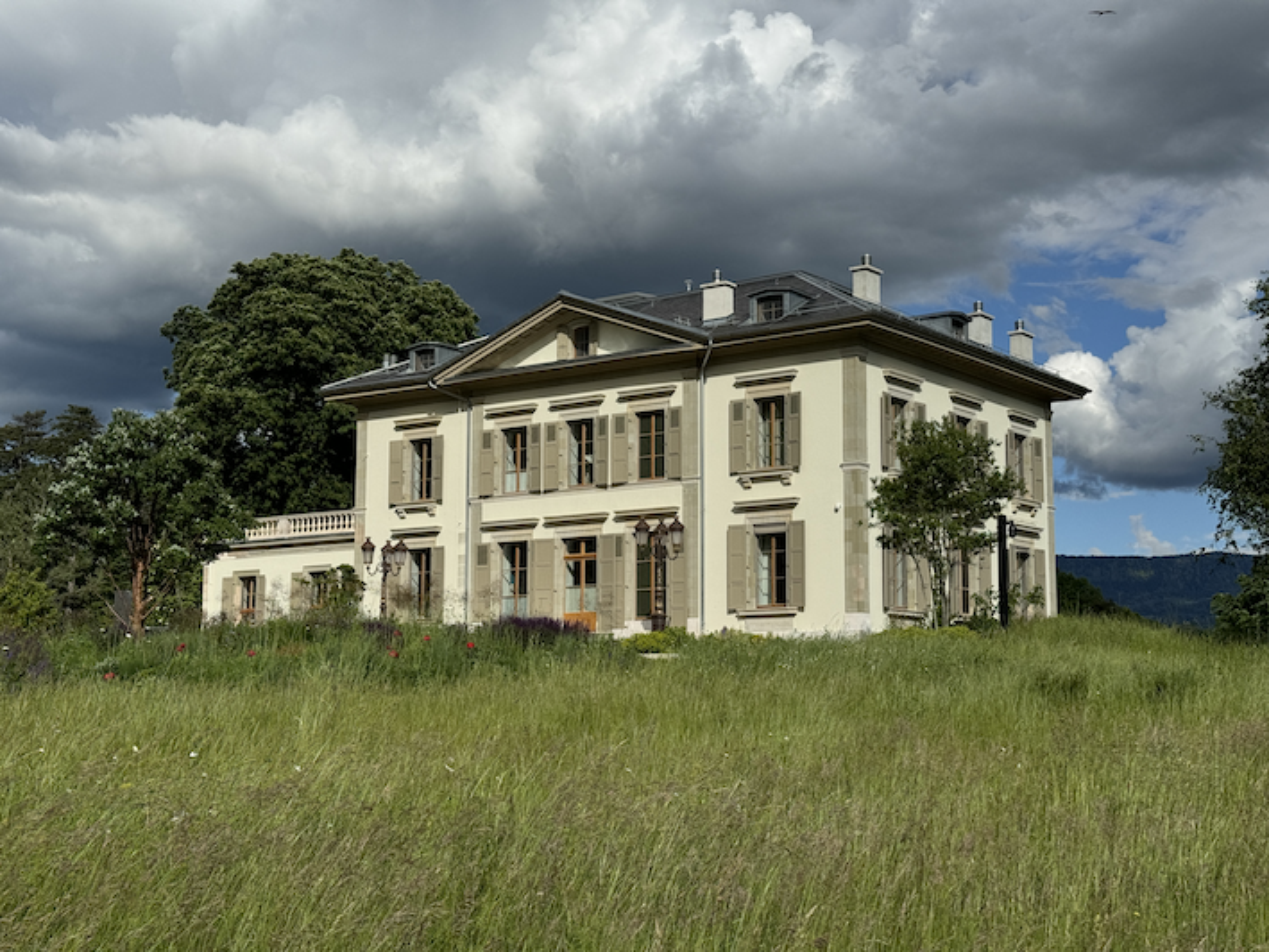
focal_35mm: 48
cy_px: 476
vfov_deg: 30.3
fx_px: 1760
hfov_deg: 39.7
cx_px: 634
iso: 64
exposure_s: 1/10417
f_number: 1.78
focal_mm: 6.76
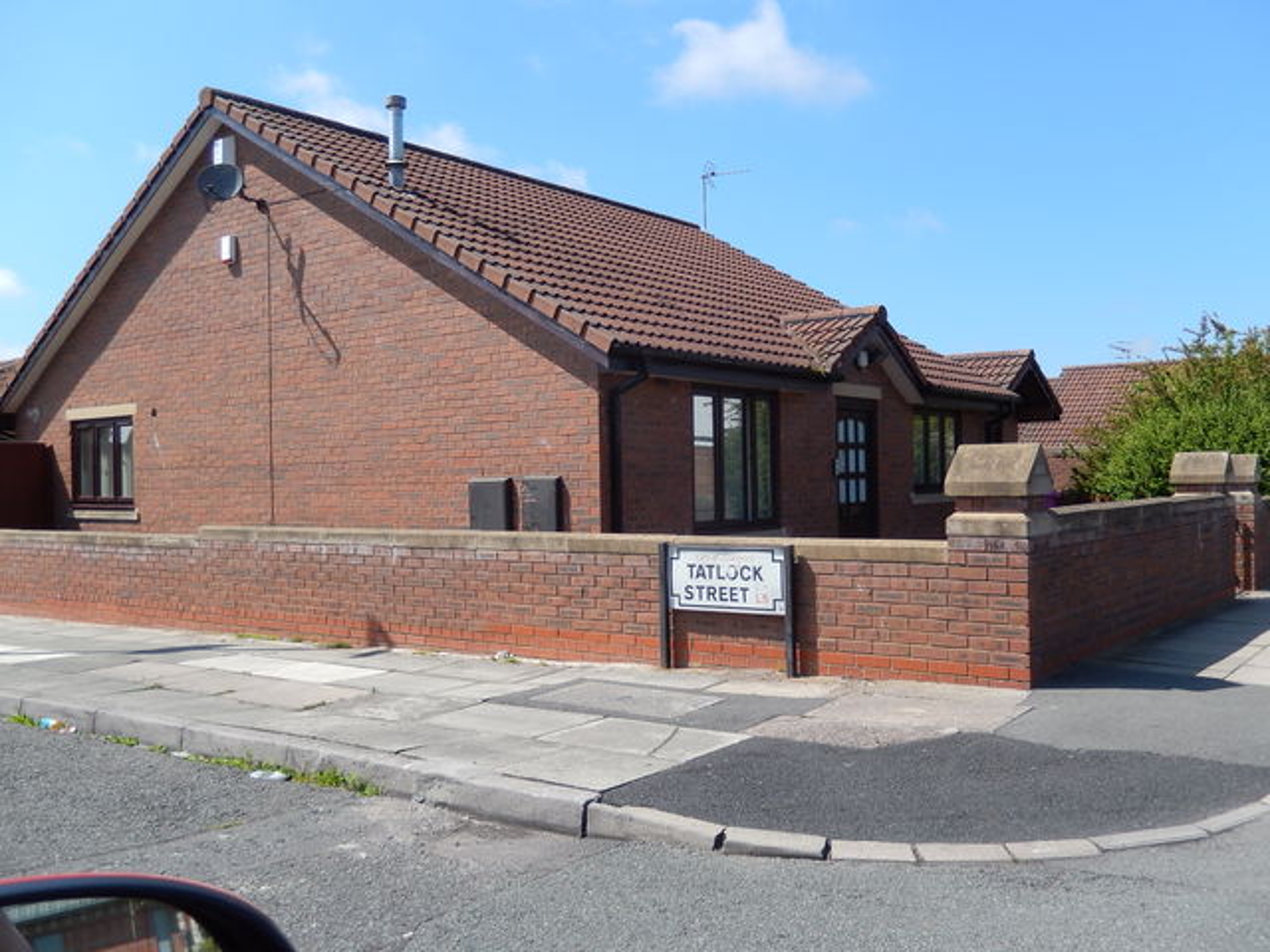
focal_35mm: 32
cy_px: 476
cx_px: 635
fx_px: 1174
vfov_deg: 44.2
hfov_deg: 56.8
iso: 125
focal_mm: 5.7
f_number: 3.8
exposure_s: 1/1000
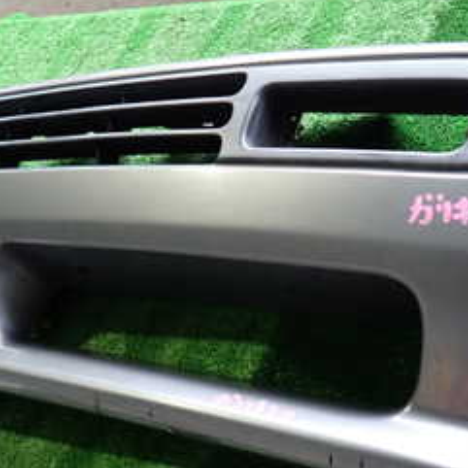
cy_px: 268
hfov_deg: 31.1
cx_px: 256
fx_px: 841
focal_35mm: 55
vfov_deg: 31.0
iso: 200
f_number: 2
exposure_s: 1/50
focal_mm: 4.5
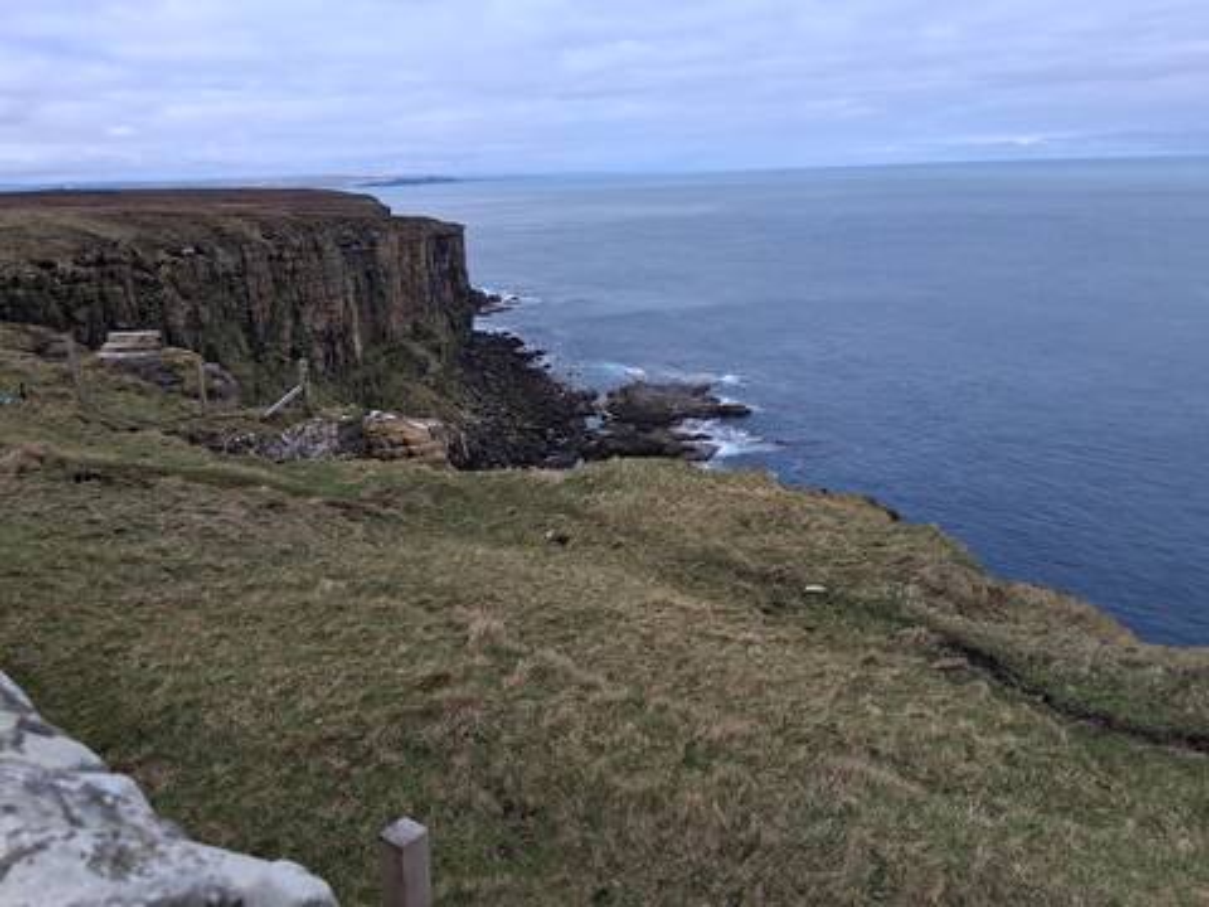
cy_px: 454
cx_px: 604
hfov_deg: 67.3
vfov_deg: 53.1
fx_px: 908
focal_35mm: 26
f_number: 1.8
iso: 25
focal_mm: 3.98
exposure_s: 1/317
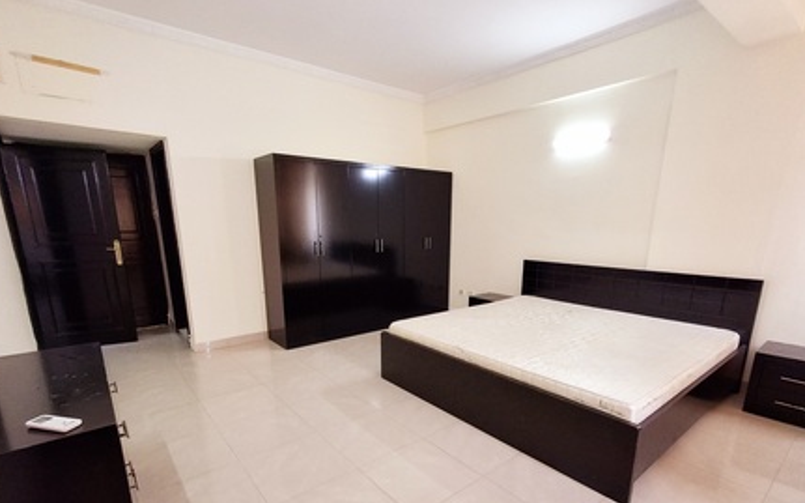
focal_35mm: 18
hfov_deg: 91.1
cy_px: 317
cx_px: 399
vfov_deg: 63.9
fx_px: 395
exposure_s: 1/50
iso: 160
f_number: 2.2
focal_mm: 1.64
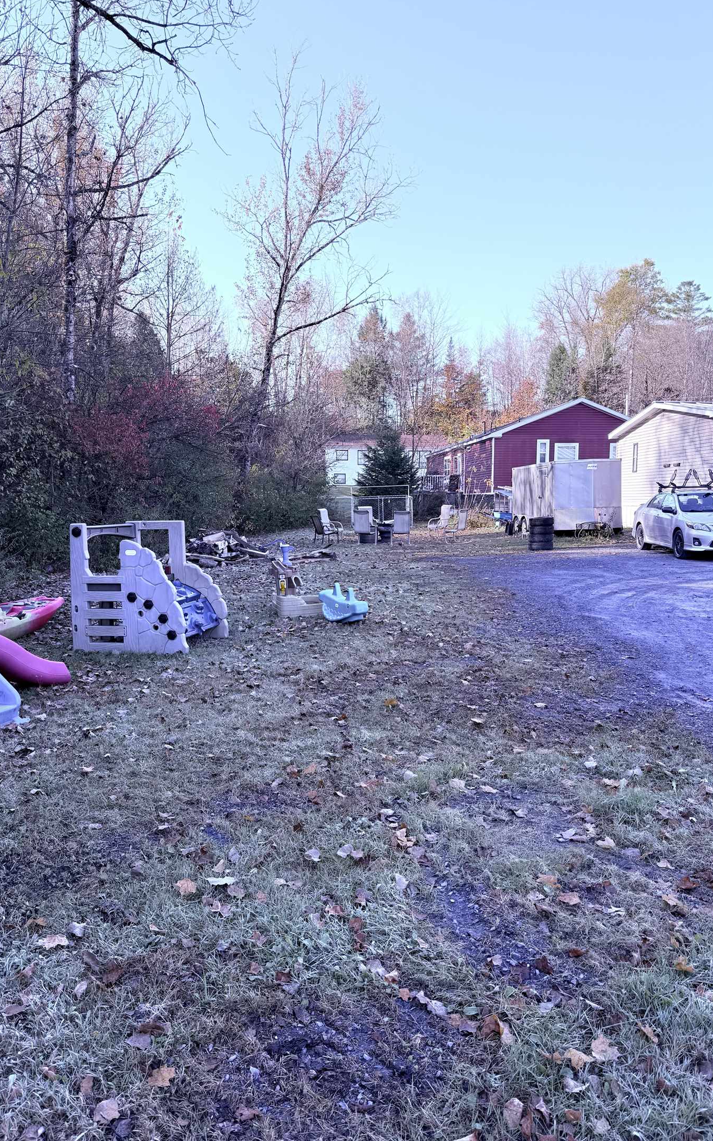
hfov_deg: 46.0
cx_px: 359
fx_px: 839
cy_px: 569
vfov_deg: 68.4
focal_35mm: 27
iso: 80
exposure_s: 1/1174
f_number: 1.78
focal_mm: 6.76
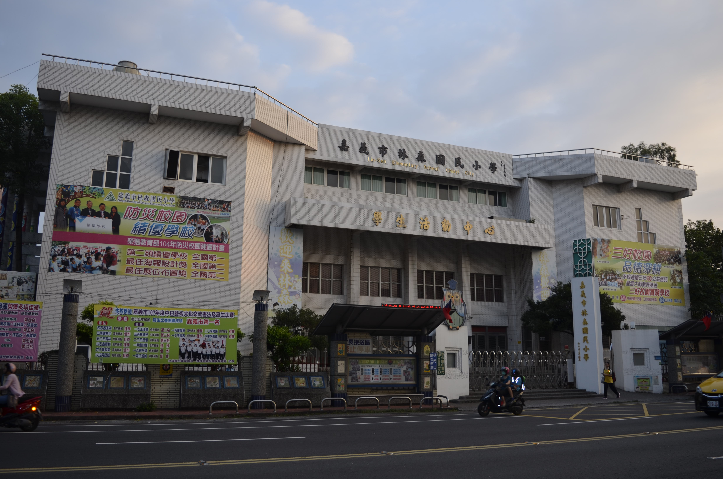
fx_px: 631
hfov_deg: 59.6
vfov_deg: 41.5
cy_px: 240
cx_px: 362
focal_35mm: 32
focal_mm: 21
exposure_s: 1/200
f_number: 4
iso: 100
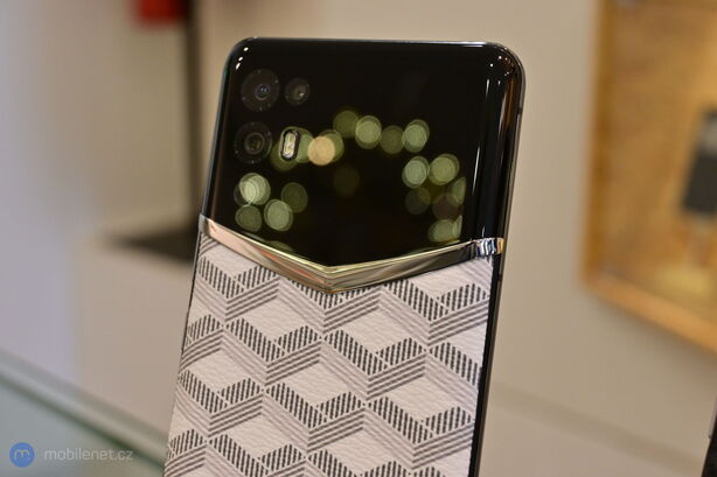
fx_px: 1224
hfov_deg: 32.6
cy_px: 238
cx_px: 358
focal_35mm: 62
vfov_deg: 22.1
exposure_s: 1/60
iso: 800
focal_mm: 41
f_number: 5.6
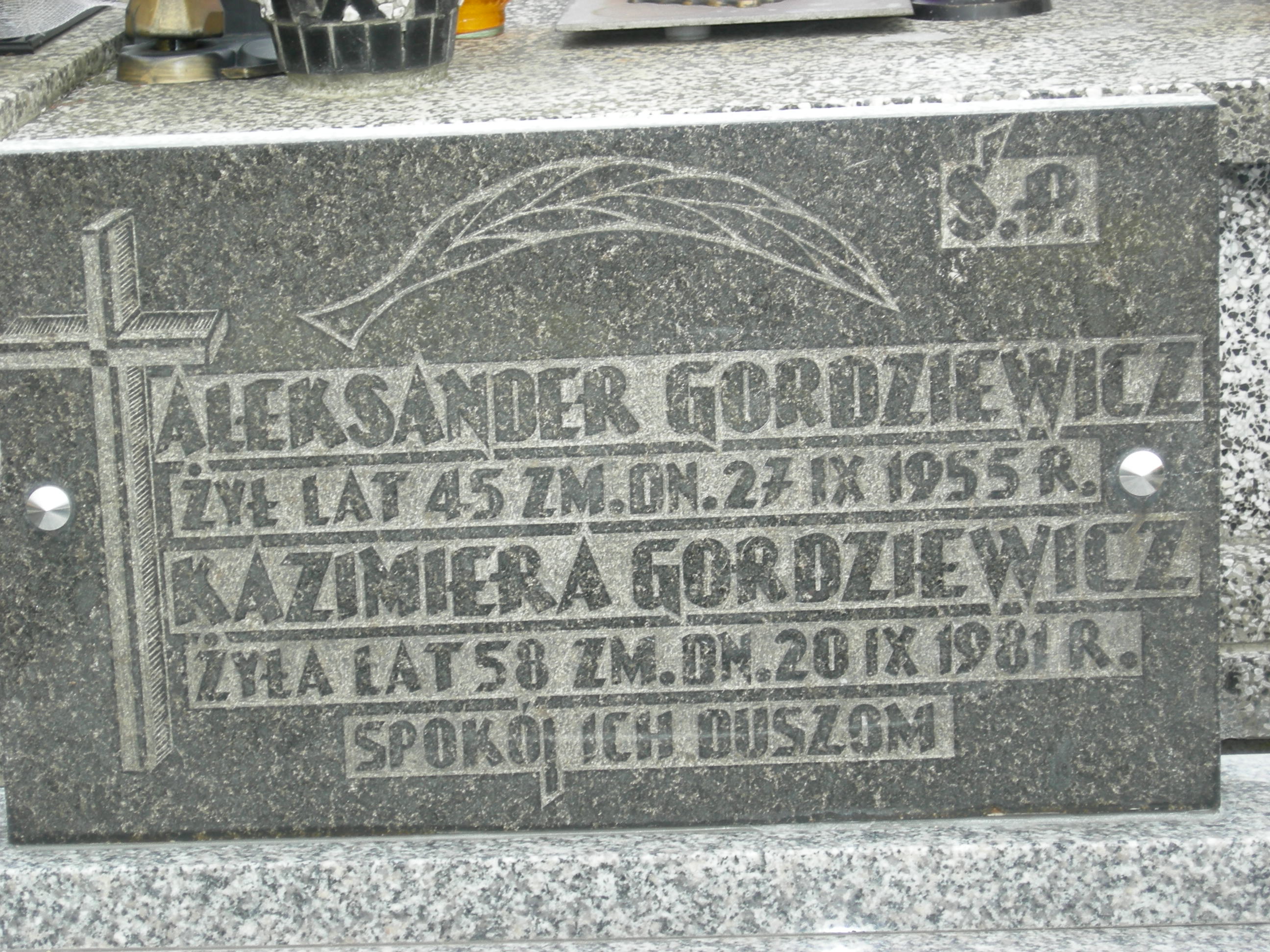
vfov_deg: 15.2
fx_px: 3559
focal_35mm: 97
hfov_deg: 20.2
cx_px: 635
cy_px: 476
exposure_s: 1/60.3
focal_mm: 20.2
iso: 64
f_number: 4.4
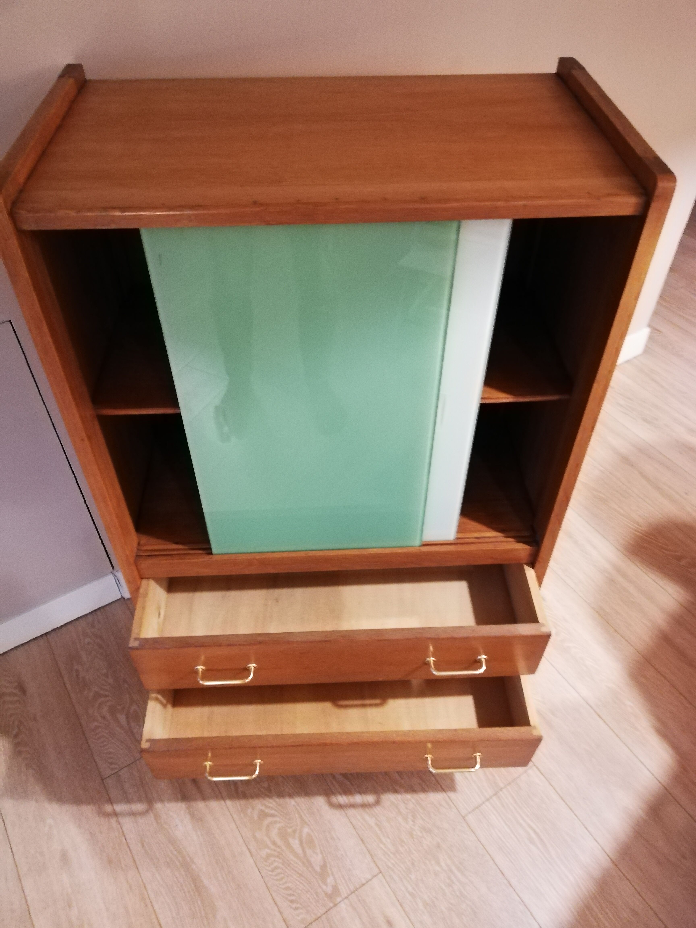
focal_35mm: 26
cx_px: 348
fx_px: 697
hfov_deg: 53.1
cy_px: 464
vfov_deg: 67.3
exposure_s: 1/16.7
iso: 640
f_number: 2.2
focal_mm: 3.81
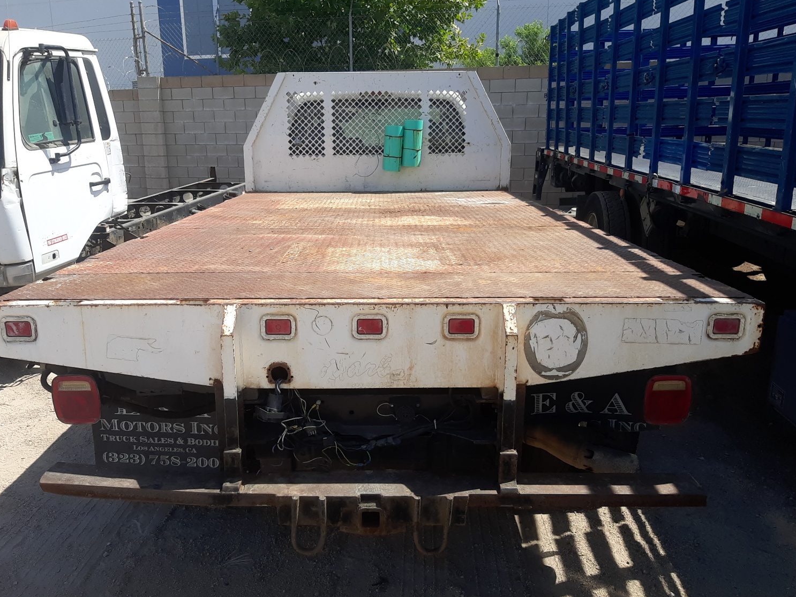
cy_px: 299
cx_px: 381
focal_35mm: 28
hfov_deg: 63.4
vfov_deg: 49.7
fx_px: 644
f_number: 1.7
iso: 40
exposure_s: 1/2500
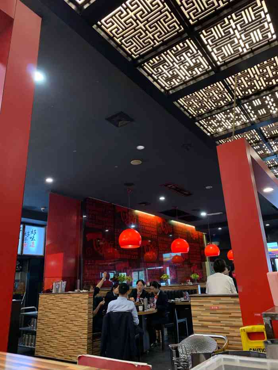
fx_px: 278
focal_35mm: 26
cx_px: 139
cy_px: 185
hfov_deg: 53.1
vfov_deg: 67.3
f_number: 1.8
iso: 320
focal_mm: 4.25
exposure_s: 1/33
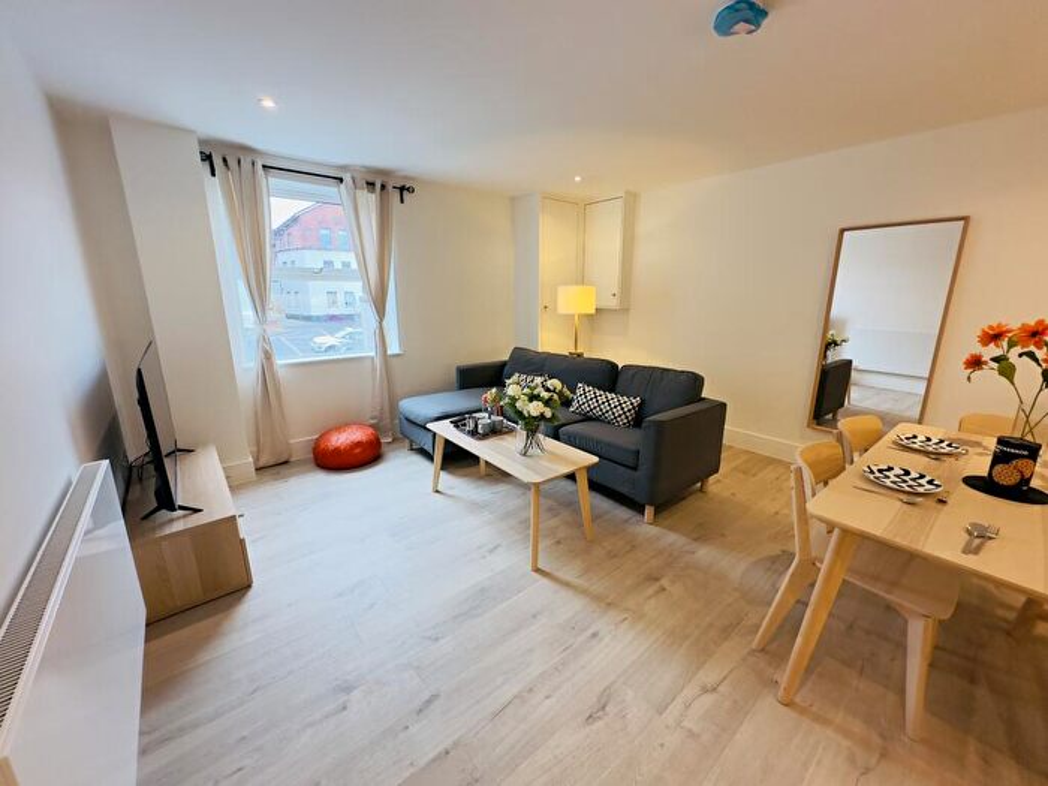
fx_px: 424
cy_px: 393
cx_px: 524
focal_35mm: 14
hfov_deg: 102.1
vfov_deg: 85.7
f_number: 2.2
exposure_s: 1/100
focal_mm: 2.22
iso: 125
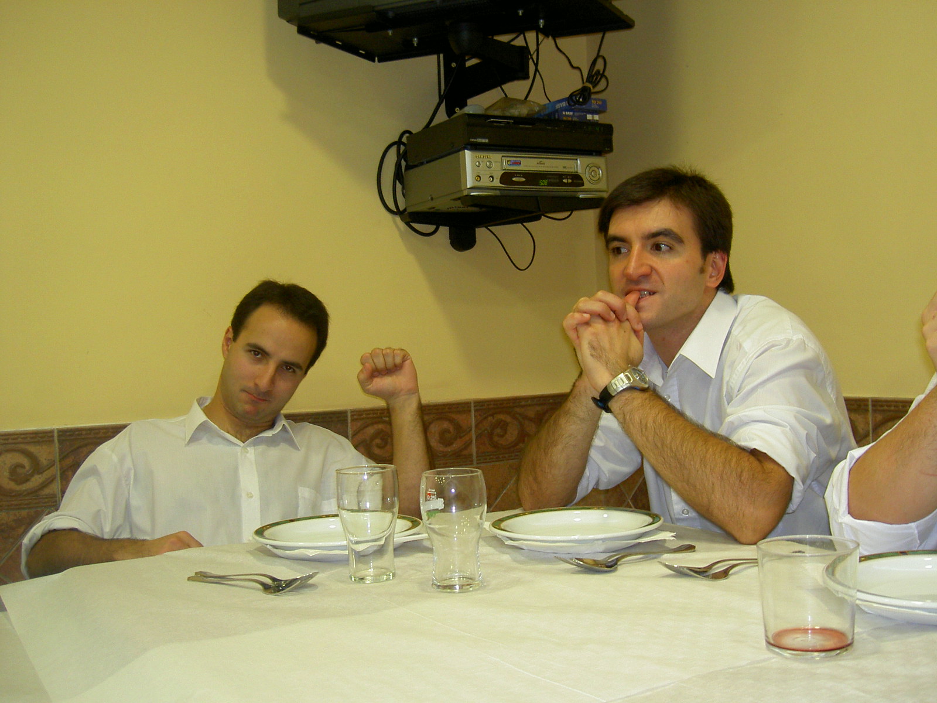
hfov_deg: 47.9
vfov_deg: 36.8
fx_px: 1056
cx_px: 468
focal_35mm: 39
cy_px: 352
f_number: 2.8
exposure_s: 1/59.5
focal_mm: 8
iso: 100
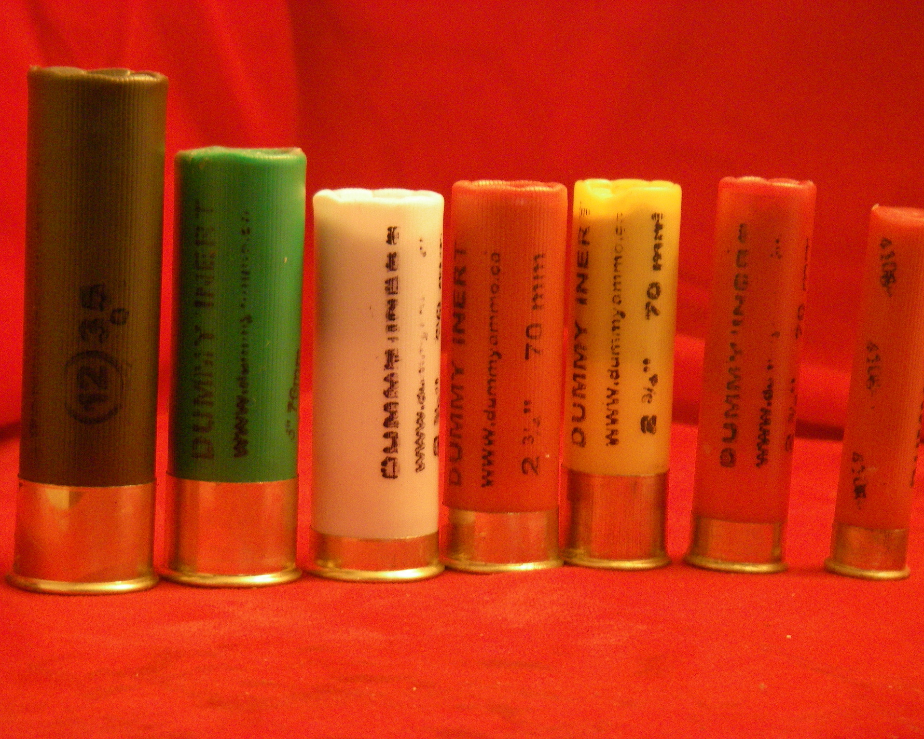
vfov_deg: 13.0
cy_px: 370
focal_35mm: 119
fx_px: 3254
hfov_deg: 16.2
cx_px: 476
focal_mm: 18.9
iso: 400
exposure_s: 1/20
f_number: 4
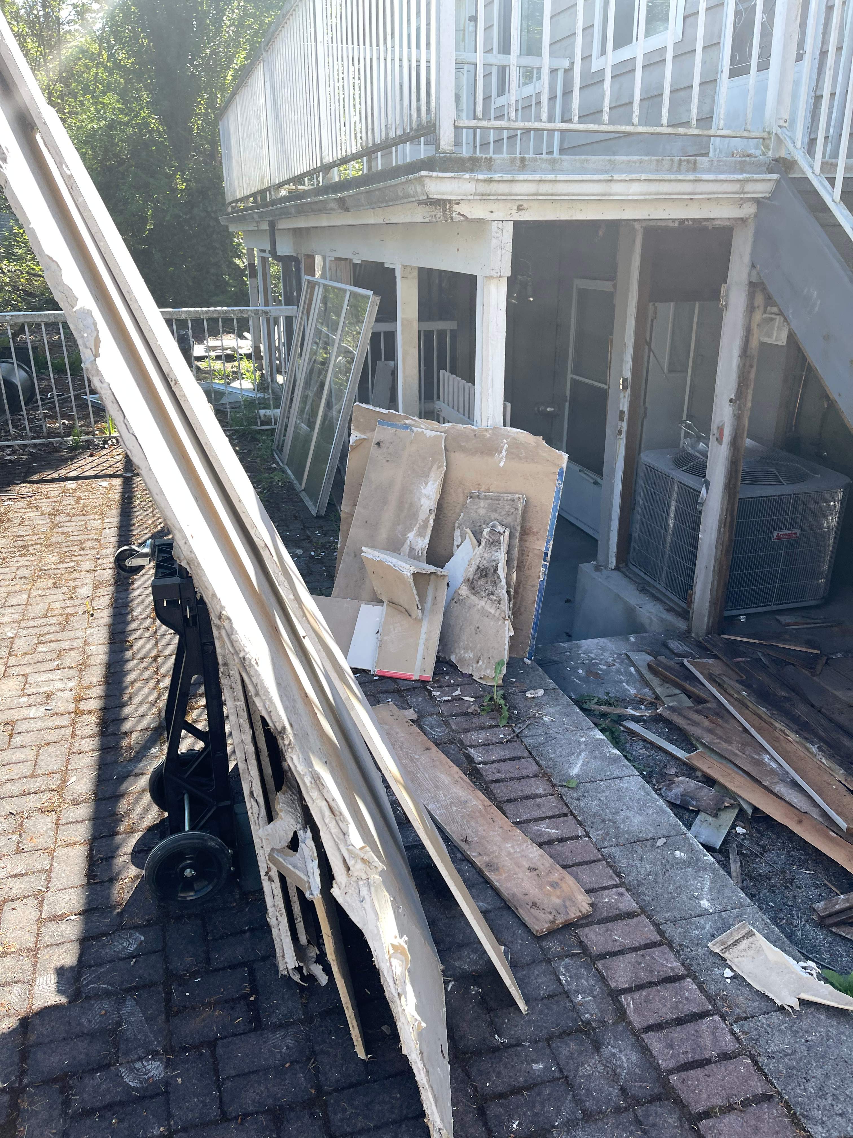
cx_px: 426
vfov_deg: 67.3
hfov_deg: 53.1
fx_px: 854
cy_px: 569
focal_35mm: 26
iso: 32
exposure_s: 1/745
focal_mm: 5.1
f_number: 1.6
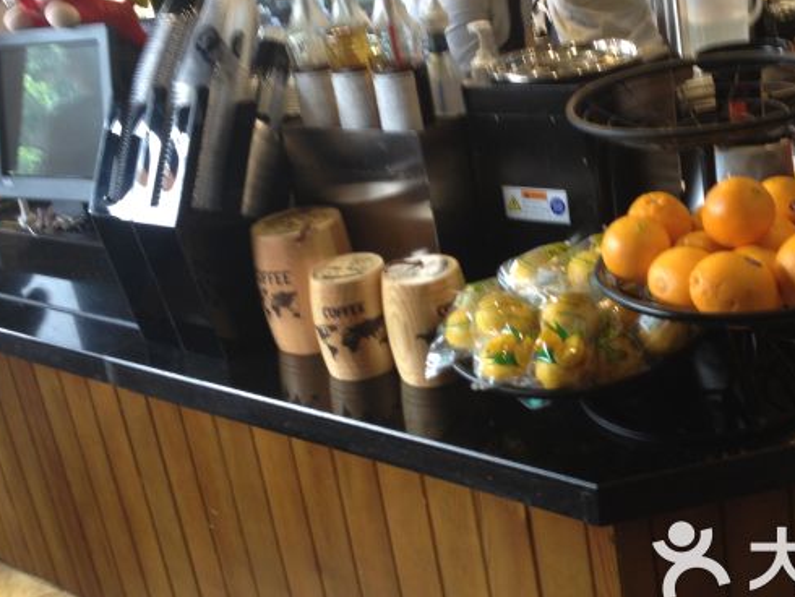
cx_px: 492
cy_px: 218
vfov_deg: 29.0
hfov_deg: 38.0
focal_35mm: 50
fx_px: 1149
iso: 80
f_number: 2.4
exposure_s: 1/20
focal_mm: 4.28
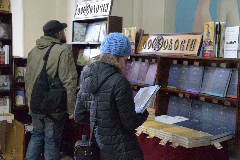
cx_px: 120
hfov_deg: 36.2
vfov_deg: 24.6
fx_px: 367
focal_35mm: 55
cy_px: 80
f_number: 4.5
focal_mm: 55
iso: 6400
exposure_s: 1/80
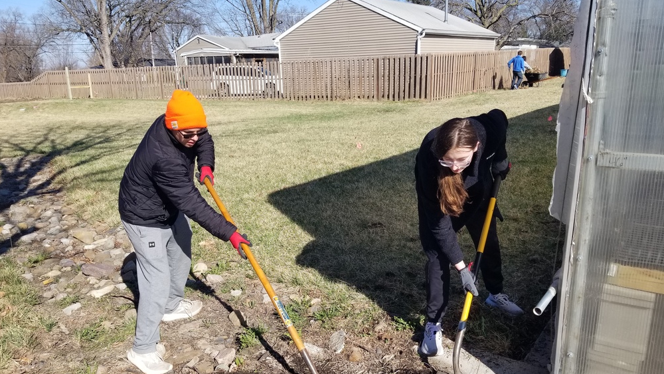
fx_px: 511
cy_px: 229
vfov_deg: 40.0
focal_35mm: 29
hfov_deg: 66.1
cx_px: 328
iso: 50
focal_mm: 4.3
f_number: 1.7
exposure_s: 1/2216
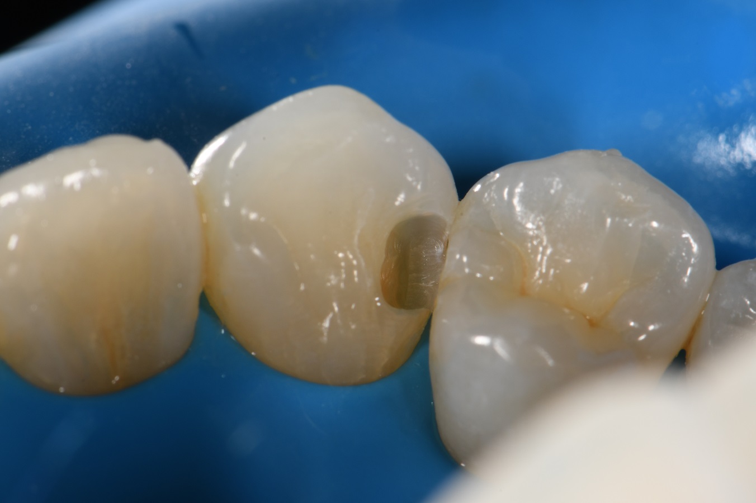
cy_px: 252
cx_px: 378
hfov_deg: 13.1
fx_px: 3295
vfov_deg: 8.7
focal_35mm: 157
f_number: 32
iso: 200
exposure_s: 1/160
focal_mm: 105
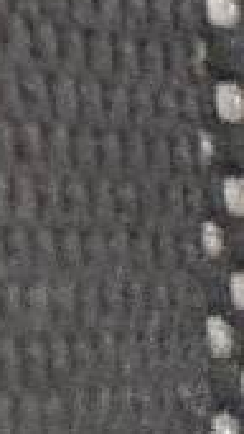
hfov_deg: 3.3
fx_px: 3053
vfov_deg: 7.2
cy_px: -871
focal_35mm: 265
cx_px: -1782
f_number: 1.5
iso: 54
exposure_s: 1/60.2
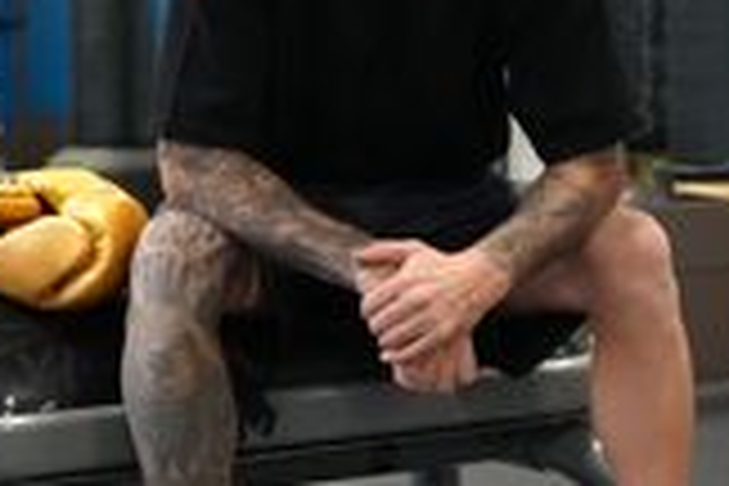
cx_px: 328
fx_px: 2176
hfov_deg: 19.0
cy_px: 169
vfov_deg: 12.7
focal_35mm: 107
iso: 12800
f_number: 4
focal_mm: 43.6
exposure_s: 1/160
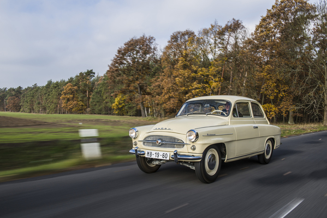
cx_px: 164
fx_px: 291
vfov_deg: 41.2
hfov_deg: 58.7
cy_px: 109
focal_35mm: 32
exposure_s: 1/40
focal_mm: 32
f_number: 10
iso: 125
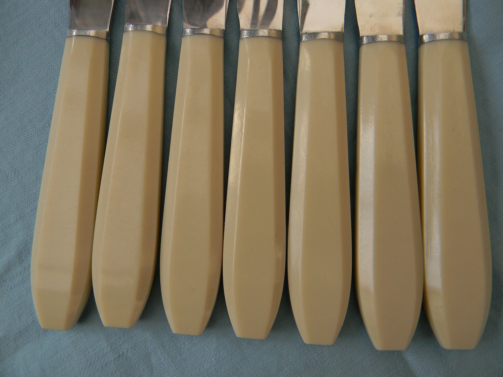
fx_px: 407
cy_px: 188
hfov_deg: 63.4
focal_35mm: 28
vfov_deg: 49.7
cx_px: 252
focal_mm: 5
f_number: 3.5
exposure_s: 1/69.4
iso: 80
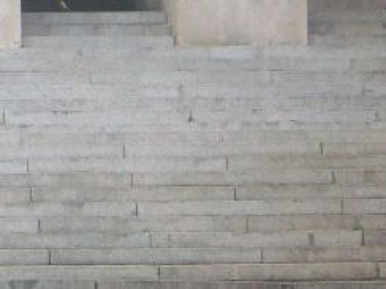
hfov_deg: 5.4
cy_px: -149
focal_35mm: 361
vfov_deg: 4.1
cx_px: -188
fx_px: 4025
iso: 64
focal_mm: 17.1
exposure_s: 1/200
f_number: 5.1
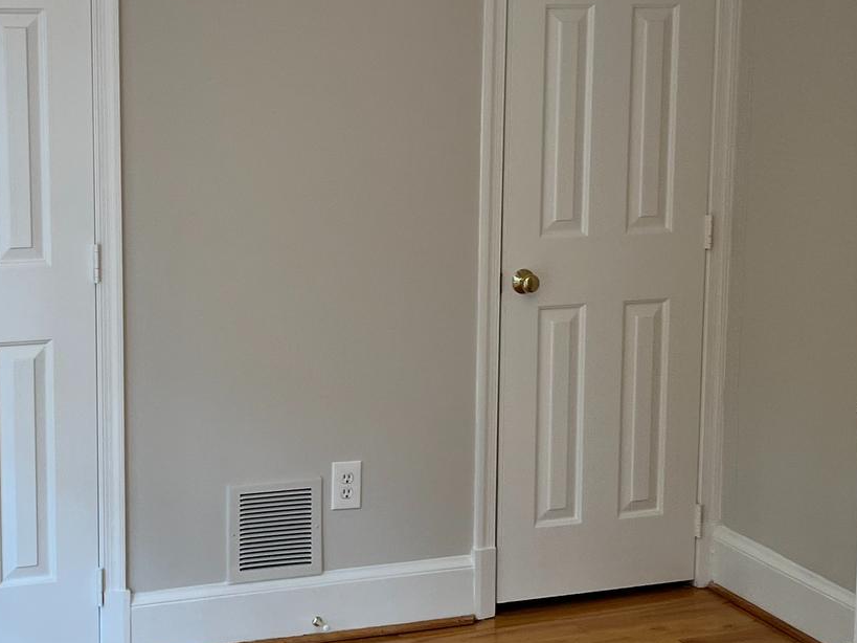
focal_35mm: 65
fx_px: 1609
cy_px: 251
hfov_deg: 29.5
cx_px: 236
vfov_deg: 22.5
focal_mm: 5.1
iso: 80
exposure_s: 1/120
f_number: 1.6
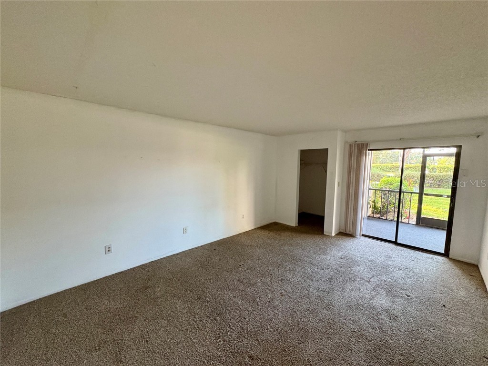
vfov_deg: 85.7
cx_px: 244
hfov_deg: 102.1
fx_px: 197
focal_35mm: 14
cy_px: 183
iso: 400
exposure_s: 1/60
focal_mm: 2.22
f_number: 2.2
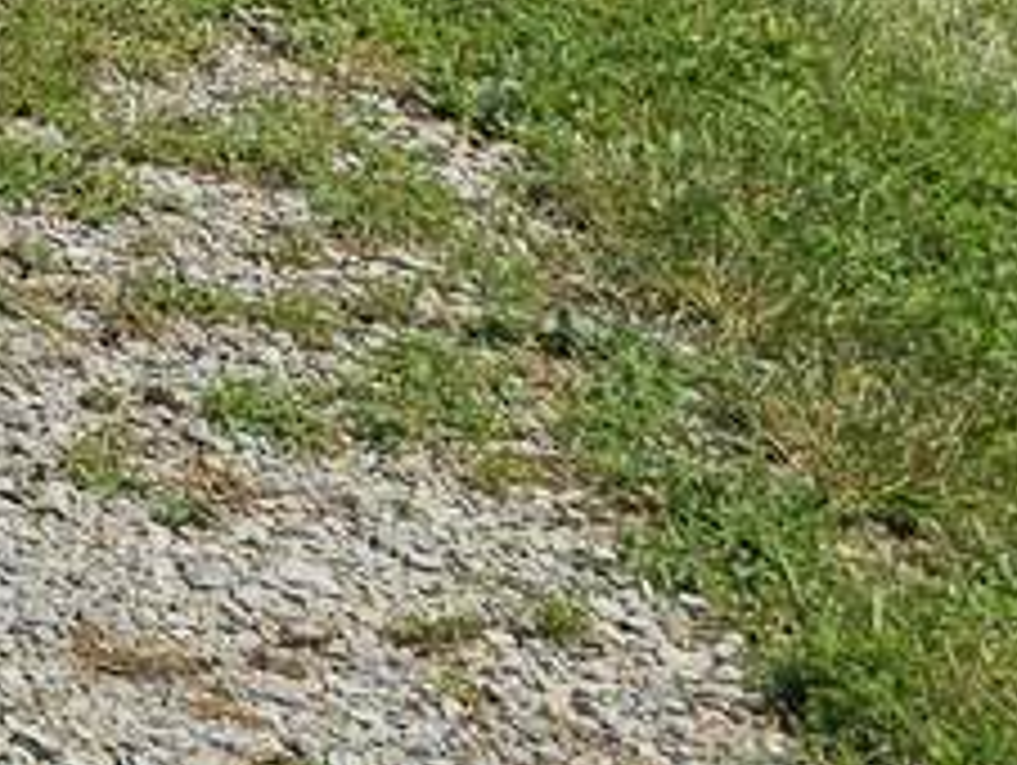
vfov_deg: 9.8
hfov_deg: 11.8
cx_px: -1539
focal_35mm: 130
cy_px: -1184
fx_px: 3823
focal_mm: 6.3
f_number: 1.7
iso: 10
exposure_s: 1/1484
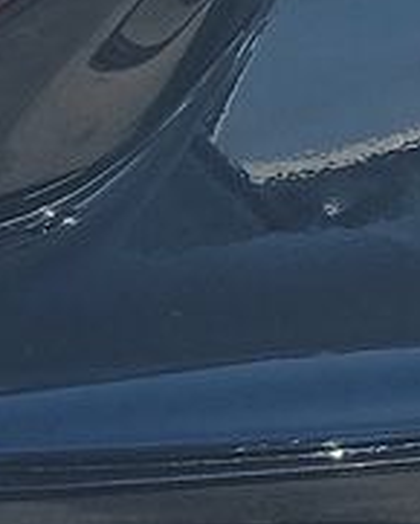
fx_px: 3214
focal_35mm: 207
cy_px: -55
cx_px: 345
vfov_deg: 9.2
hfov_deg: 7.5
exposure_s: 1/513
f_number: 1.8
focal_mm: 6.7
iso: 50
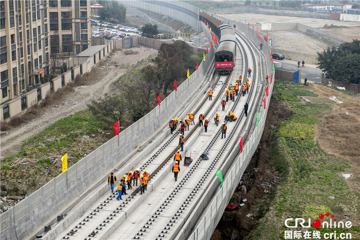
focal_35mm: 62
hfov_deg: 32.4
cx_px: 180
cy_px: 120
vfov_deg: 21.9
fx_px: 620
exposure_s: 1/160
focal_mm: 62
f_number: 6.3
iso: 200
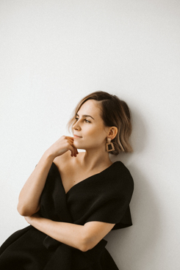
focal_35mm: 38
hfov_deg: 35.0
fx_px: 285
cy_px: 135
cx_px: 91
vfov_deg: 50.7
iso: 1000
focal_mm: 35
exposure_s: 1/640
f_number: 2.2
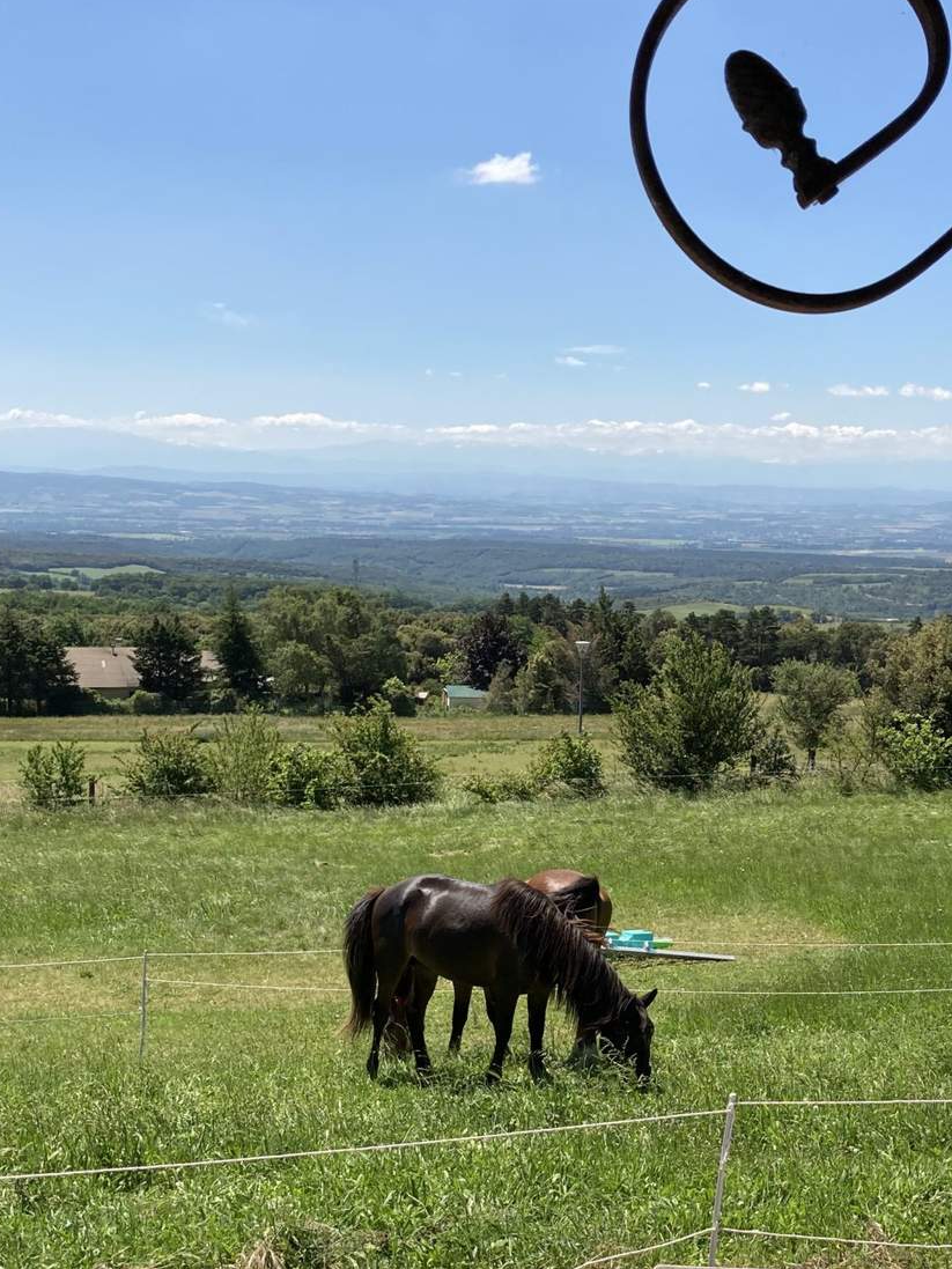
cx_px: 620
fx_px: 1796
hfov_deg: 29.5
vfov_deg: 38.7
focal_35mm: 49
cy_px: 770
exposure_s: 1/2183
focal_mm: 3.99
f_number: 1.8
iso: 20
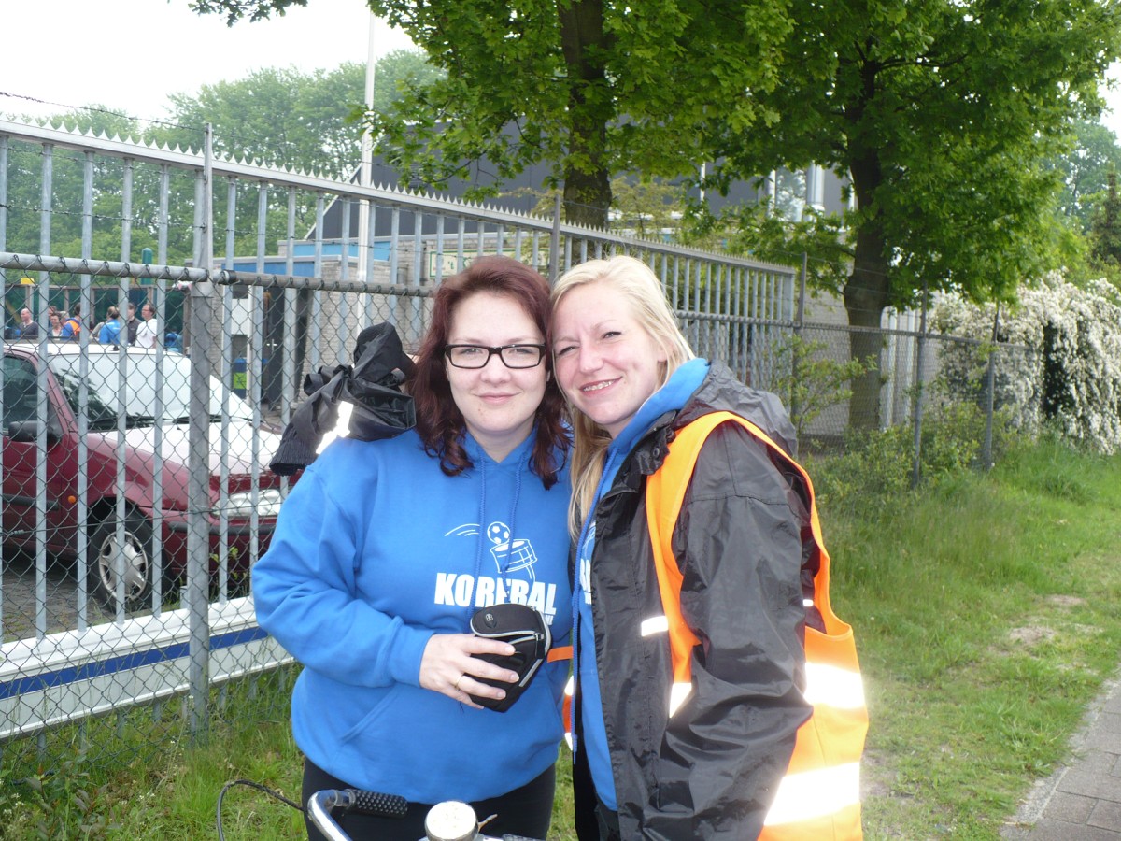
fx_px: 1198
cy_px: 420
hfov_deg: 50.1
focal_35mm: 37
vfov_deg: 38.7
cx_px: 560
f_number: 2.8
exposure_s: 1/320
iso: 100
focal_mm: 6.1
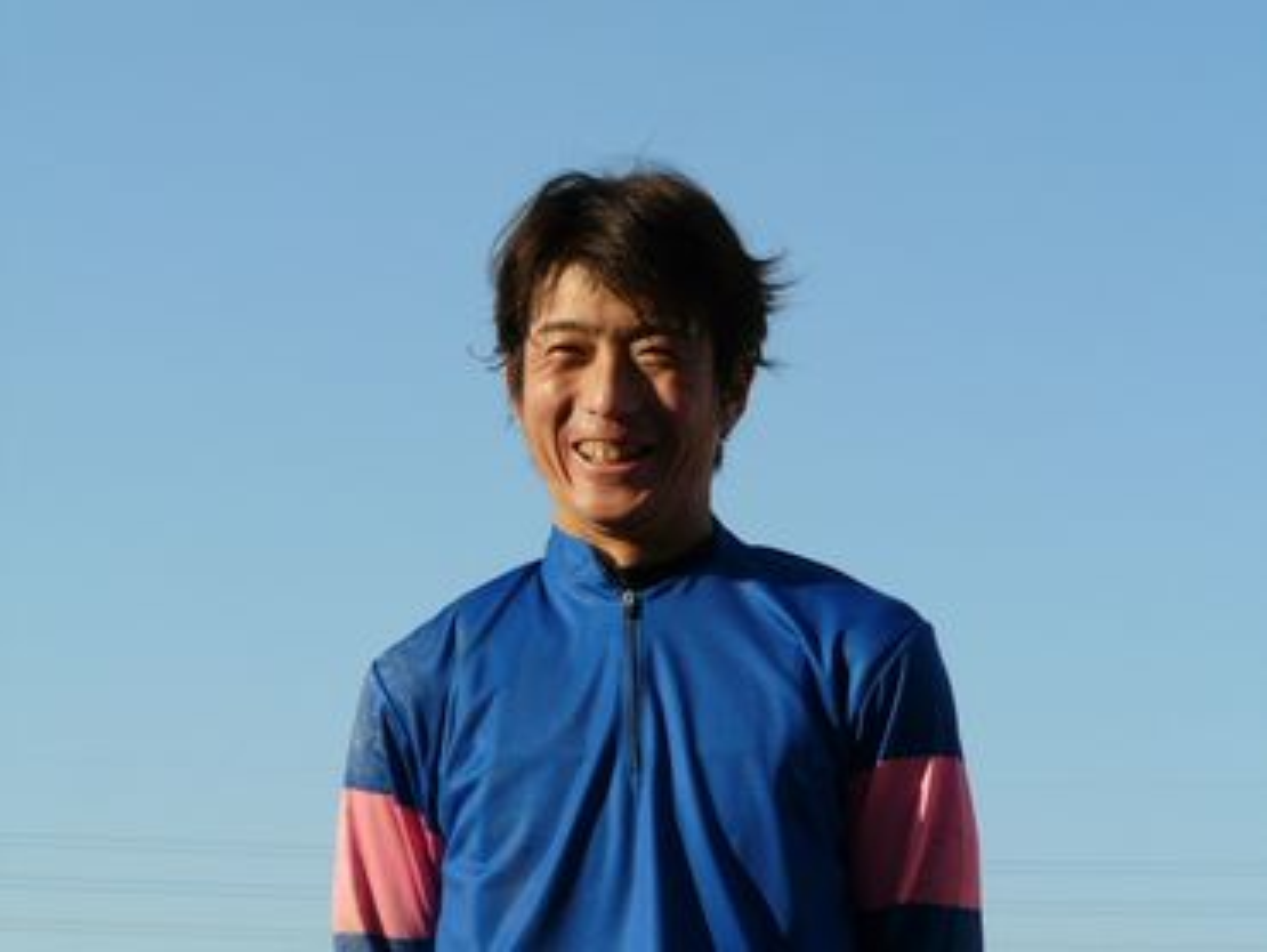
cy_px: 476
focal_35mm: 106
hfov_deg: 18.5
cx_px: 634
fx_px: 3882
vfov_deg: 14.0
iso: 100
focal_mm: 17.5
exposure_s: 1/320
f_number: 5.6
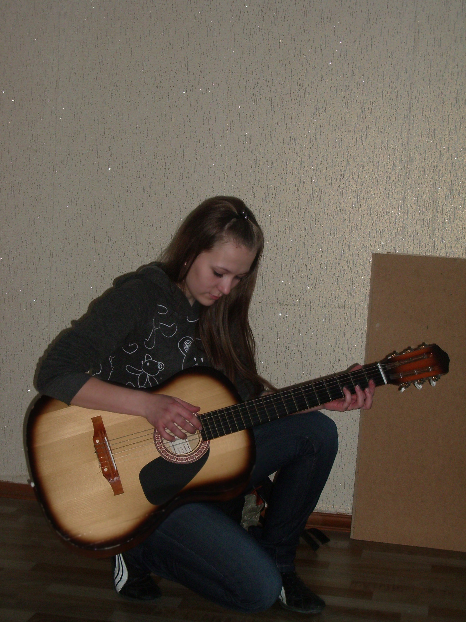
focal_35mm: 62
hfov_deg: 23.7
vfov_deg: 31.2
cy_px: 311
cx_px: 233
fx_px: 1113
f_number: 3.5
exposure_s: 1/60
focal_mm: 10.2
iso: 200
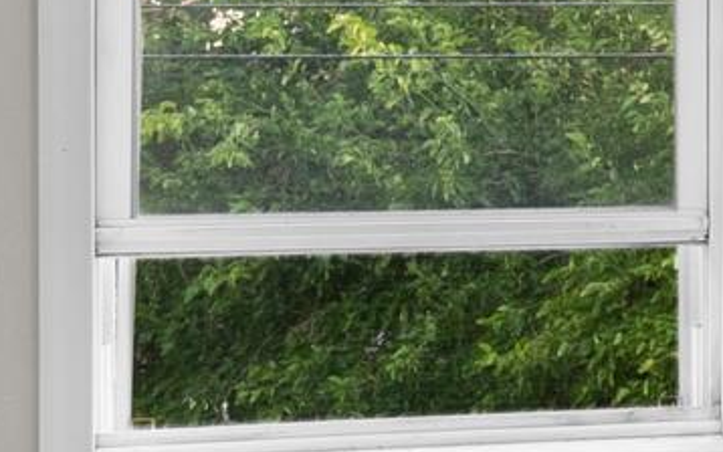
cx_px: 1571
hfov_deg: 12.6
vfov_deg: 9.3
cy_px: 60
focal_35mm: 140
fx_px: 2759
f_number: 8
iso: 250
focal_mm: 16
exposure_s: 1/6
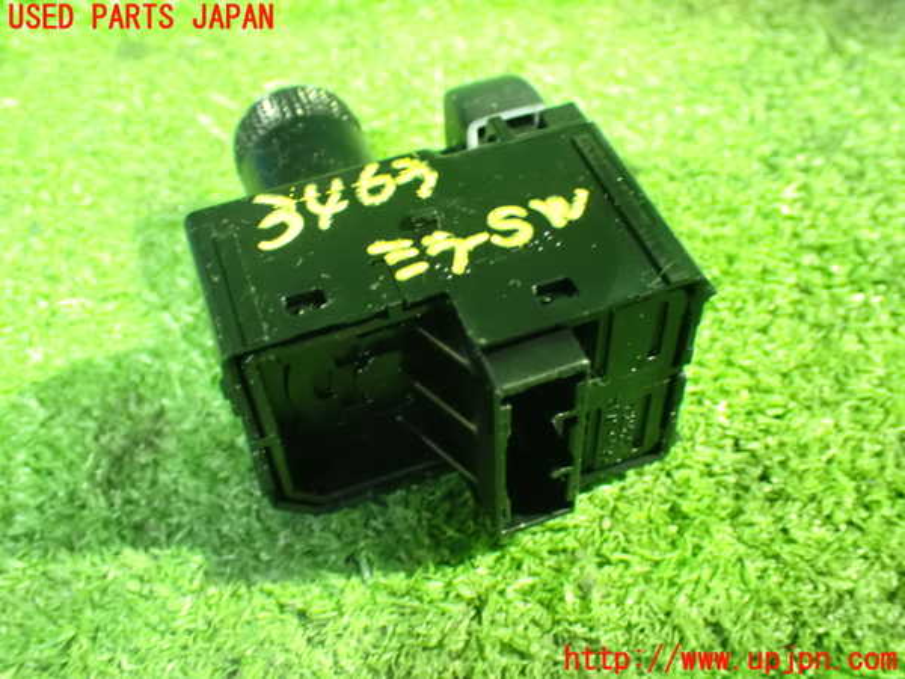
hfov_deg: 49.0
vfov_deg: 37.7
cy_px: 340
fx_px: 993
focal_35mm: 38
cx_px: 452
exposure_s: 1/10
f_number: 2.7
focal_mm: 6.83
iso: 1600
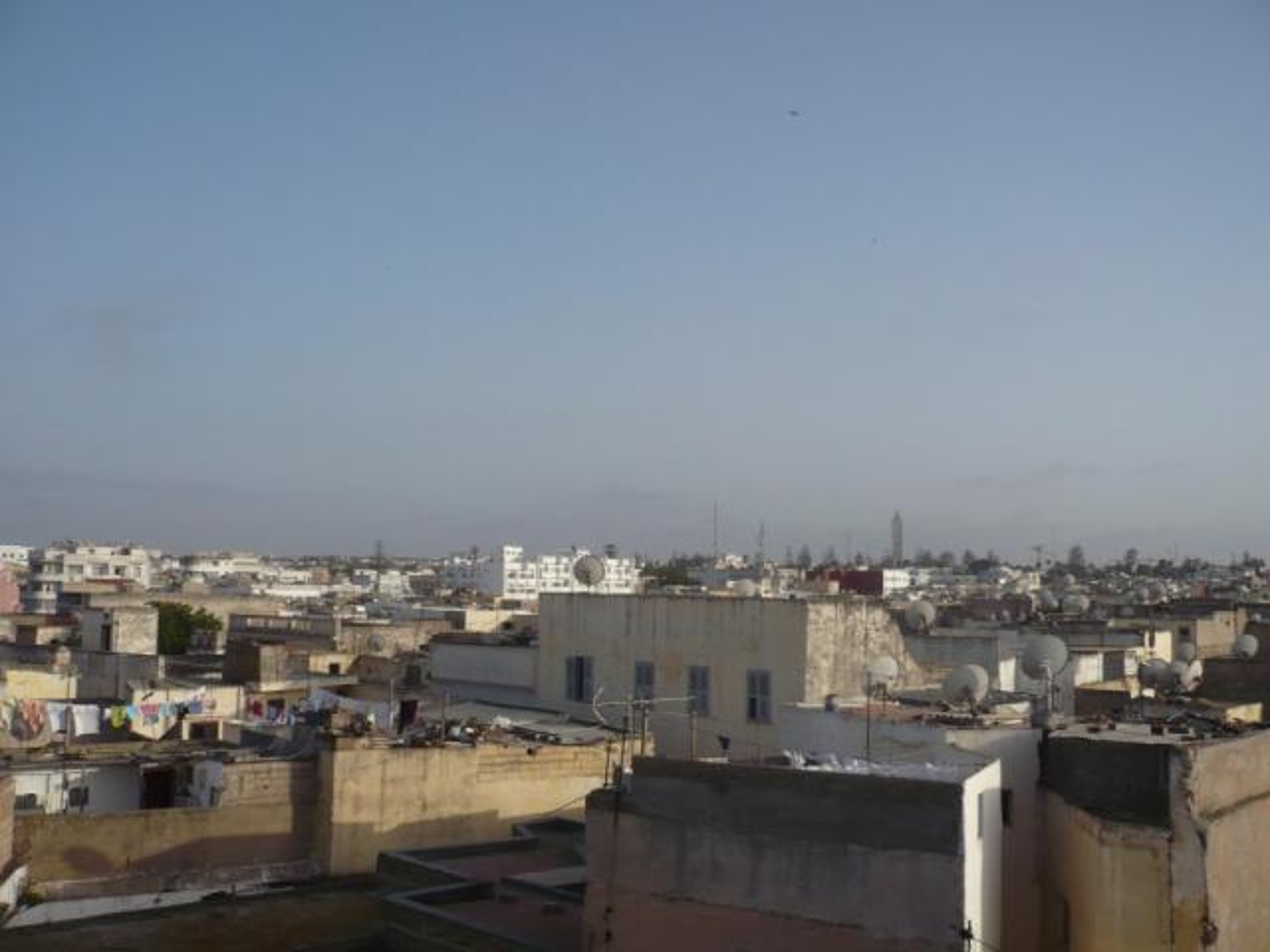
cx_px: 635
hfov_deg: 52.6
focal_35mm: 35
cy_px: 476
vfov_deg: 40.7
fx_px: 1284
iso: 100
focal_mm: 5.8
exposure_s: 1/250
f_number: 8
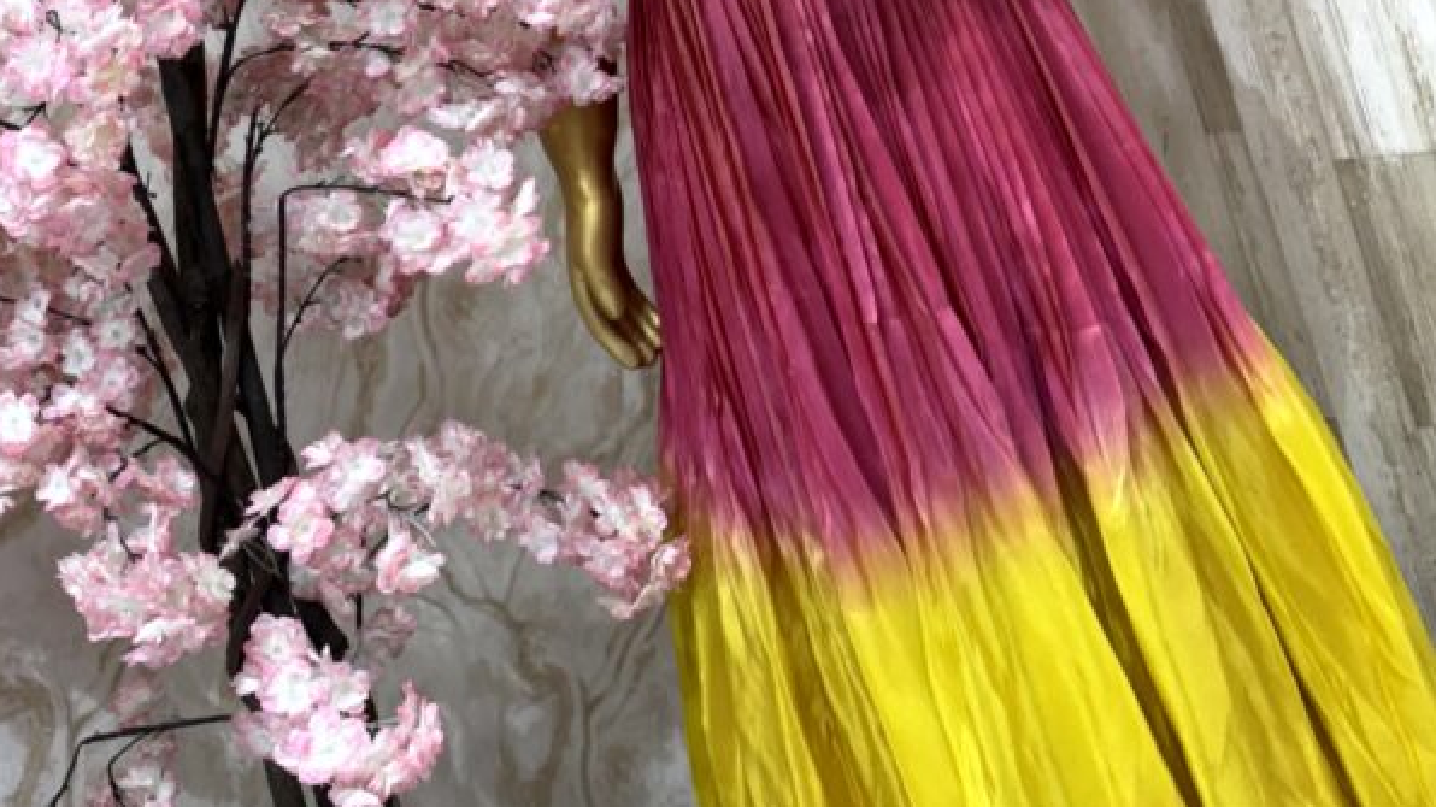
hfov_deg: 27.9
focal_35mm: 76
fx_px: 2893
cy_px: 89
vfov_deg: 15.7
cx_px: 716
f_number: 1.6
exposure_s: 1/50
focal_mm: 5.96
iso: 40
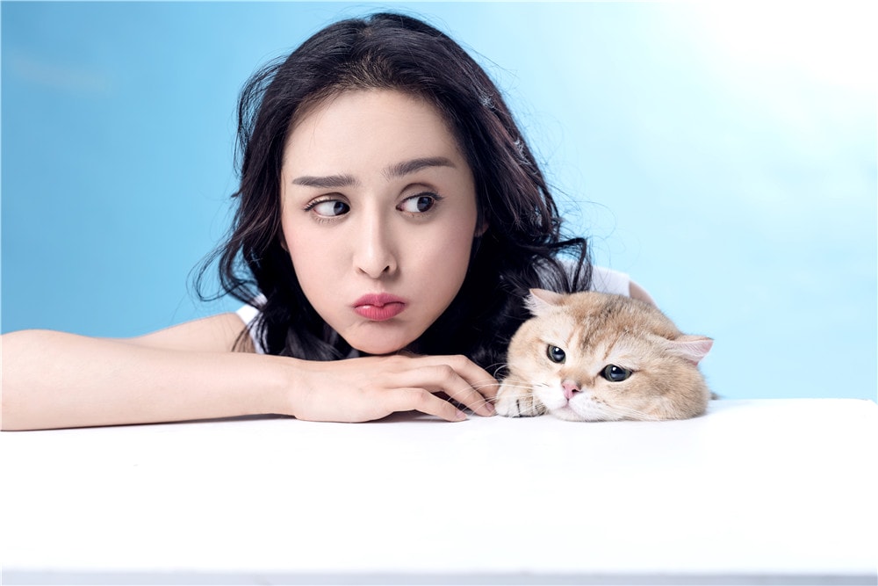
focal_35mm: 50
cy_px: 293
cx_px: 439
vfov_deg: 27.0
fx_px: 1220
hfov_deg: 39.6
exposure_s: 1/160
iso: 100
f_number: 4
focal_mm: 50
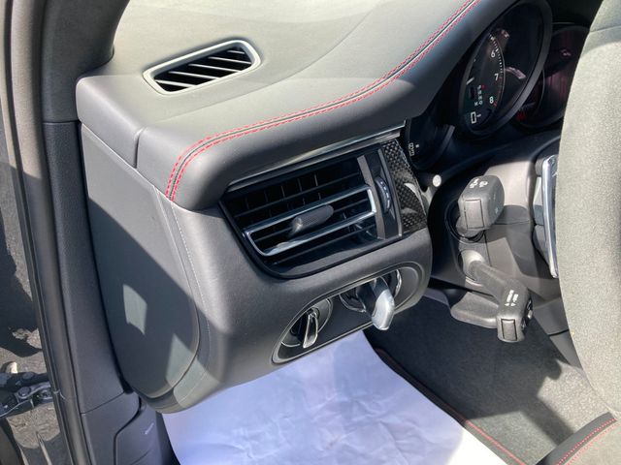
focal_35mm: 28
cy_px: 232
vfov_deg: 49.7
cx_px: 310
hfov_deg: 63.4
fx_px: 502
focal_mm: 3.99
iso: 20
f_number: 1.8
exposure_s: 1/128
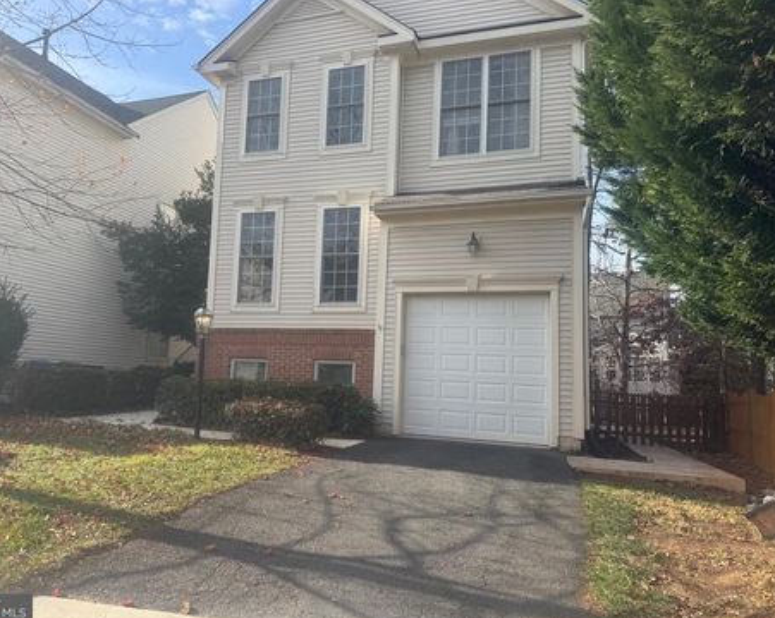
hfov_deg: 66.0
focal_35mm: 26
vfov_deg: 54.9
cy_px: 306
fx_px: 596
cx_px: 357
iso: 80
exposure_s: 1/2604
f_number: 1.78
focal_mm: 6.76
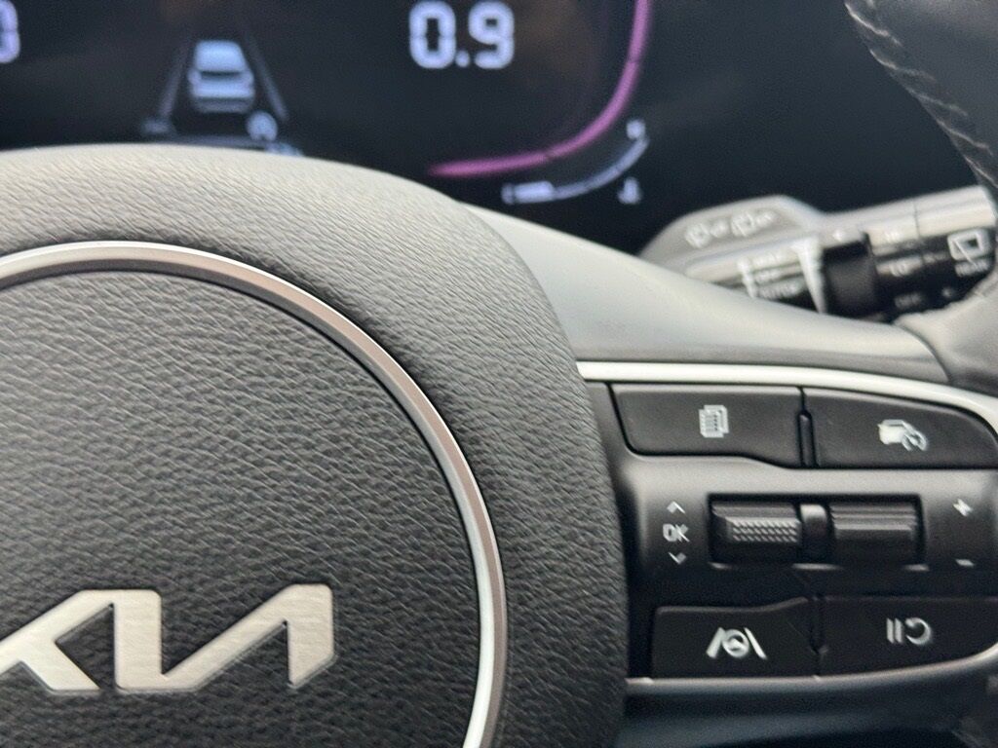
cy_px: 374
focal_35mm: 48
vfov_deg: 30.3
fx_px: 1384
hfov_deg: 39.7
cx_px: 499
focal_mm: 6.76
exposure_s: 1/121
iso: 64
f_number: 1.78
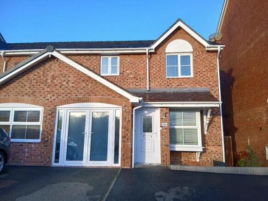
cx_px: 134
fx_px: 201
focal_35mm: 26
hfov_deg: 67.3
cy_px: 100
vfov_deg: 53.0
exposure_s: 1/152
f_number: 1.8
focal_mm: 3.98
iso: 20
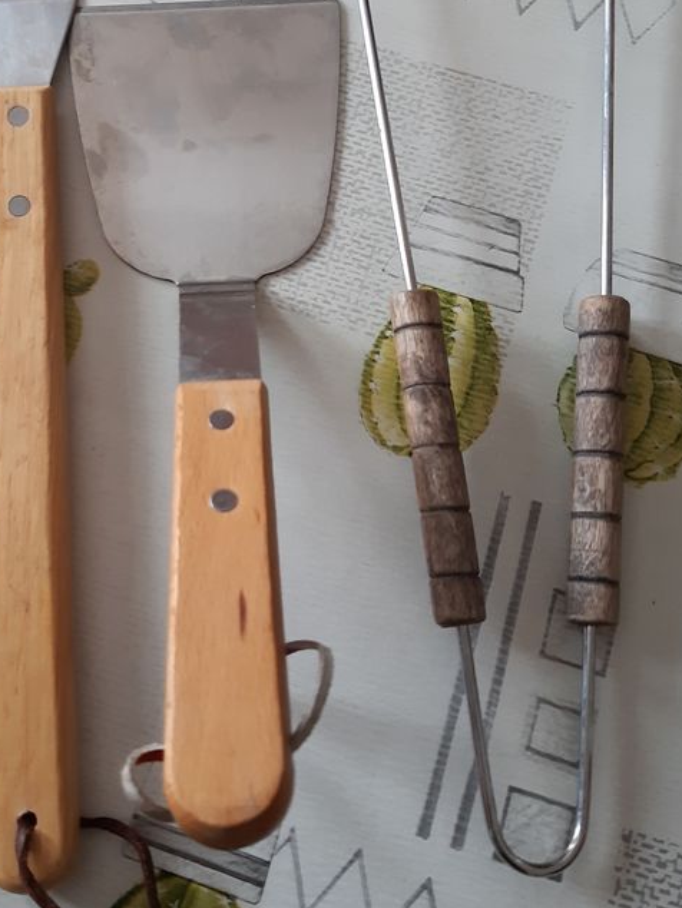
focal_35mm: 41
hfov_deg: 35.0
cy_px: 298
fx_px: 1076
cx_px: 265
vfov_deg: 45.0
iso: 200
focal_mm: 3.92
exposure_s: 1/25
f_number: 1.7
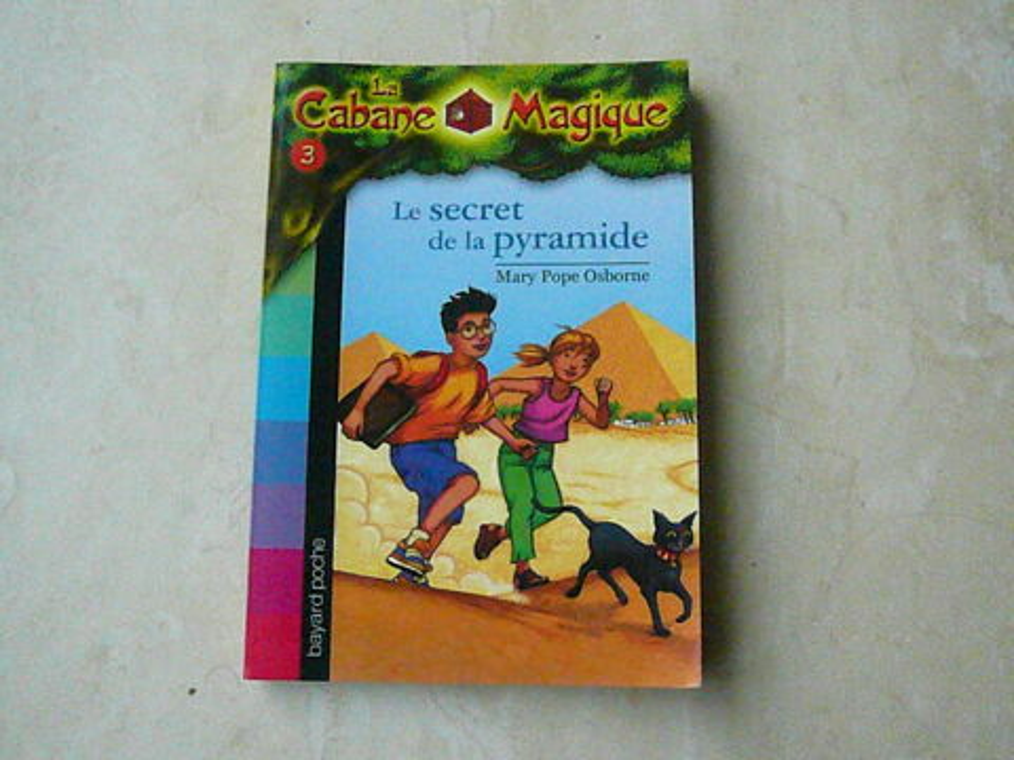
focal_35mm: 35
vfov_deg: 40.7
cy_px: 380
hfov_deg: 52.6
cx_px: 507
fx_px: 1025
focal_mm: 5.7
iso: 3200
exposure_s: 1/320
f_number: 9
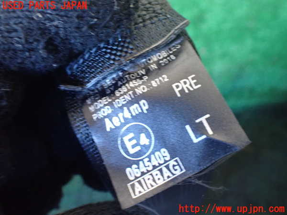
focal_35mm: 30
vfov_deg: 46.8
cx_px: 144
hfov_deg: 60.0
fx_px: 249
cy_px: 108
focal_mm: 5.4
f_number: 2.3
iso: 800
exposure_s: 1/60
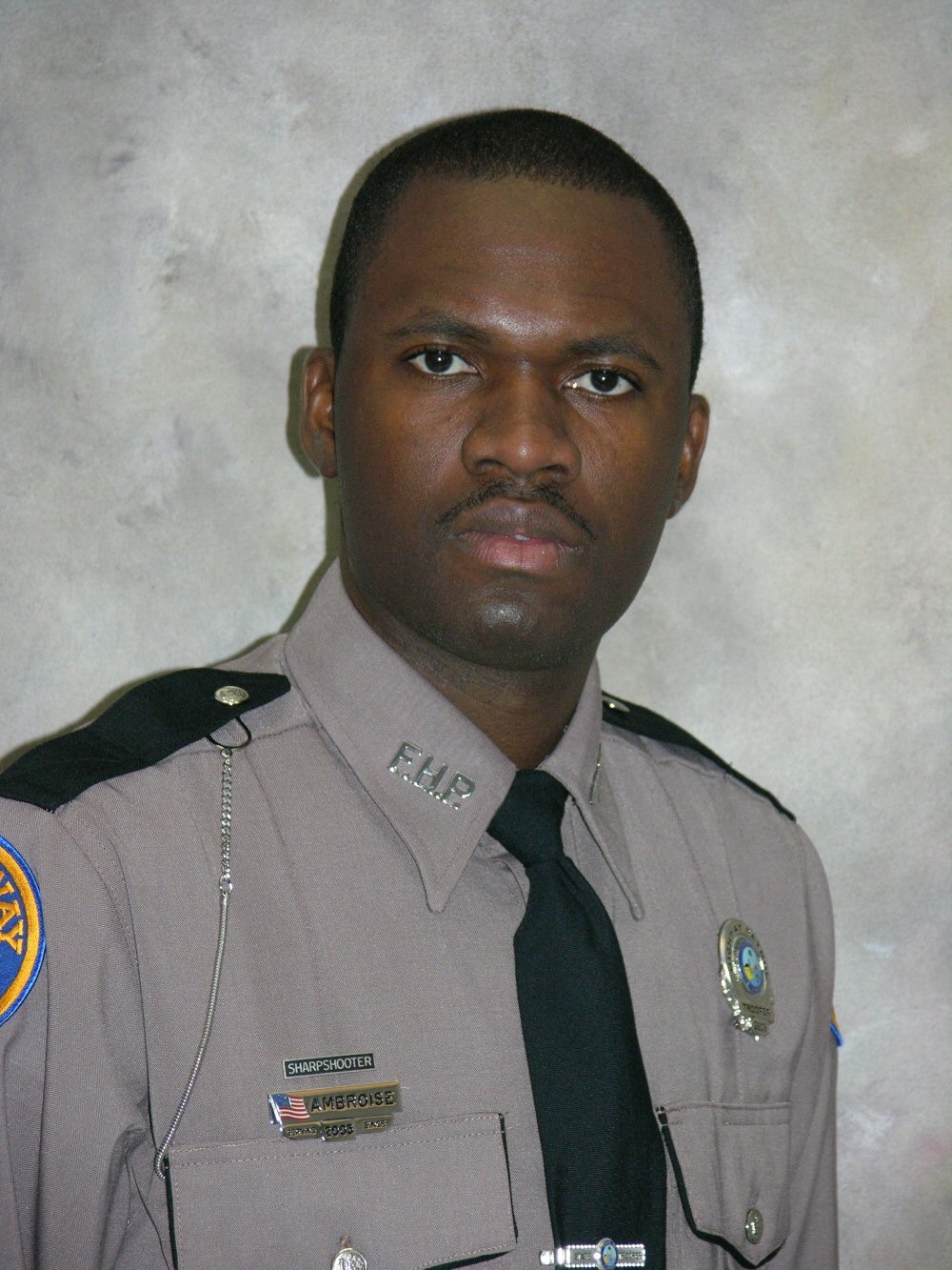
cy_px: 635
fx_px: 6966
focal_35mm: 190
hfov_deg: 7.8
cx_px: 476
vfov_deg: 10.4
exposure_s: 1/253
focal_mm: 48.5
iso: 200
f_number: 4
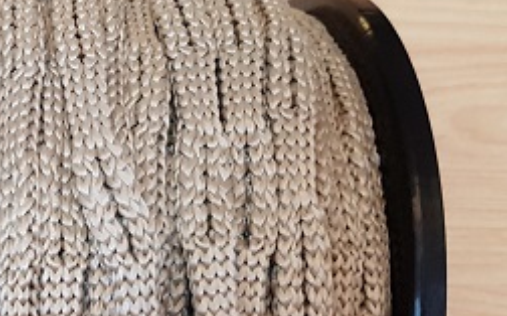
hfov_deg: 26.3
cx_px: -95
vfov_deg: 17.4
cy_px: 409
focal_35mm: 70
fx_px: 966
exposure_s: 1/50
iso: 200
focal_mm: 4.3
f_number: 1.7
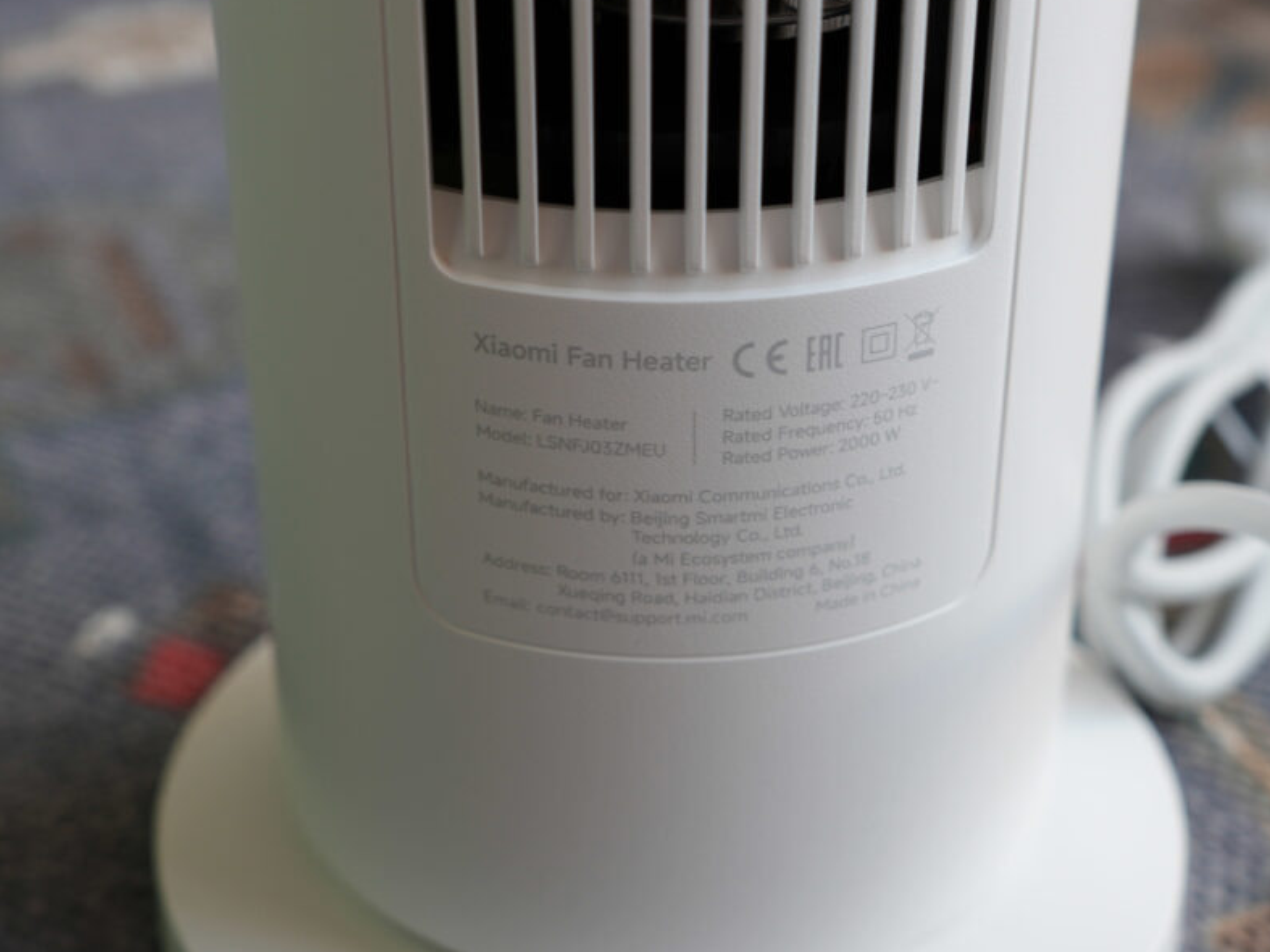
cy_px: 433
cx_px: 625
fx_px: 2348
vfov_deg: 22.9
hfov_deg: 30.3
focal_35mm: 64
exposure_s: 1/60
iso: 200
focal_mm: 36
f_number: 4
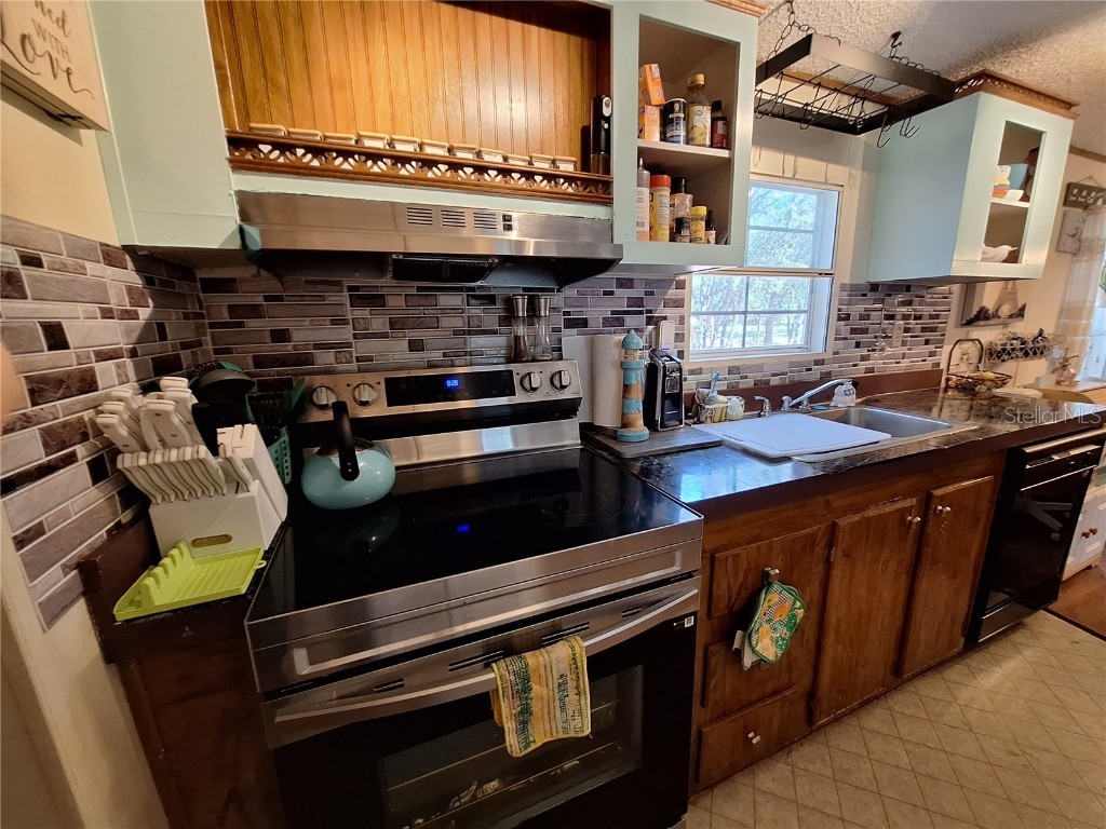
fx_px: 415
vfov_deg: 89.9
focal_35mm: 13
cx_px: 553
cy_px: 414
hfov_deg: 106.2
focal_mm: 1.74
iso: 125
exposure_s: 1/40
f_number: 2.2
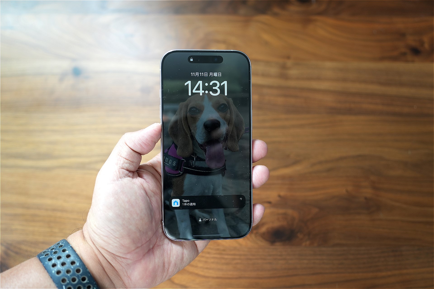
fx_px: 362
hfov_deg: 61.9
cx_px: 217
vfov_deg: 43.6
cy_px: 144
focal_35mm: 30
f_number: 3.5
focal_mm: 30
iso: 400
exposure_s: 1/50
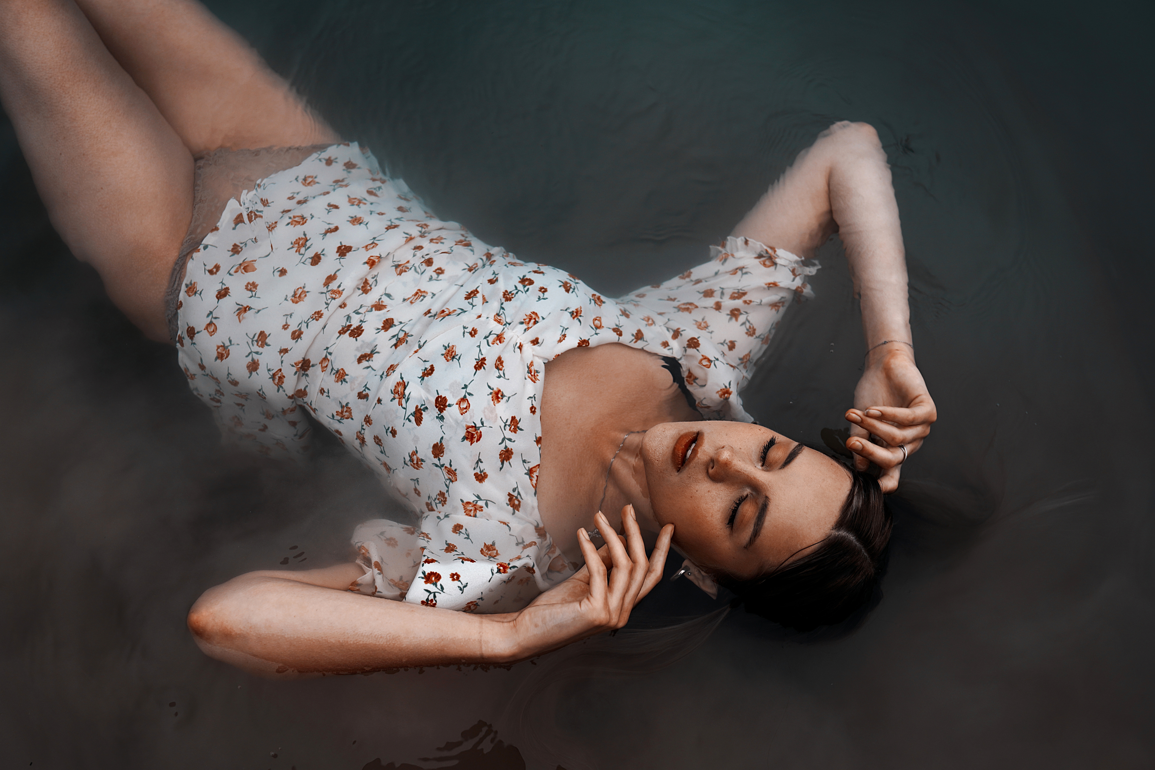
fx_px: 1123
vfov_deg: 37.9
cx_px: 578
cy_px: 385
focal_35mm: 35
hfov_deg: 54.4
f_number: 3.2
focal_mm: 35
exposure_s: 1/500
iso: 100
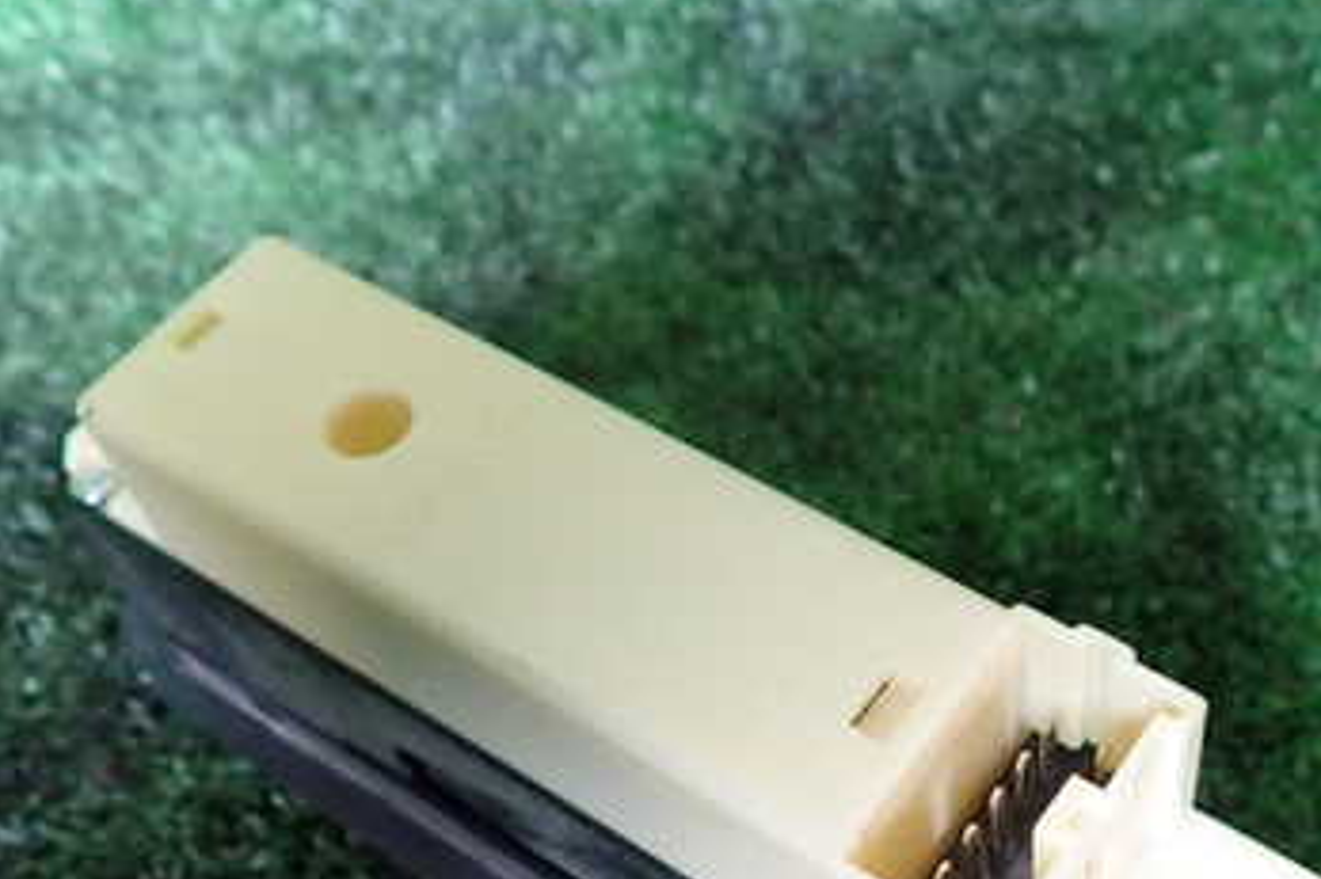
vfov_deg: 29.0
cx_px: 822
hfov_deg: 43.3
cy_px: 742
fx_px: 1650
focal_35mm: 45
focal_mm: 4.5
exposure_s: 1/60
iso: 200
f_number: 2
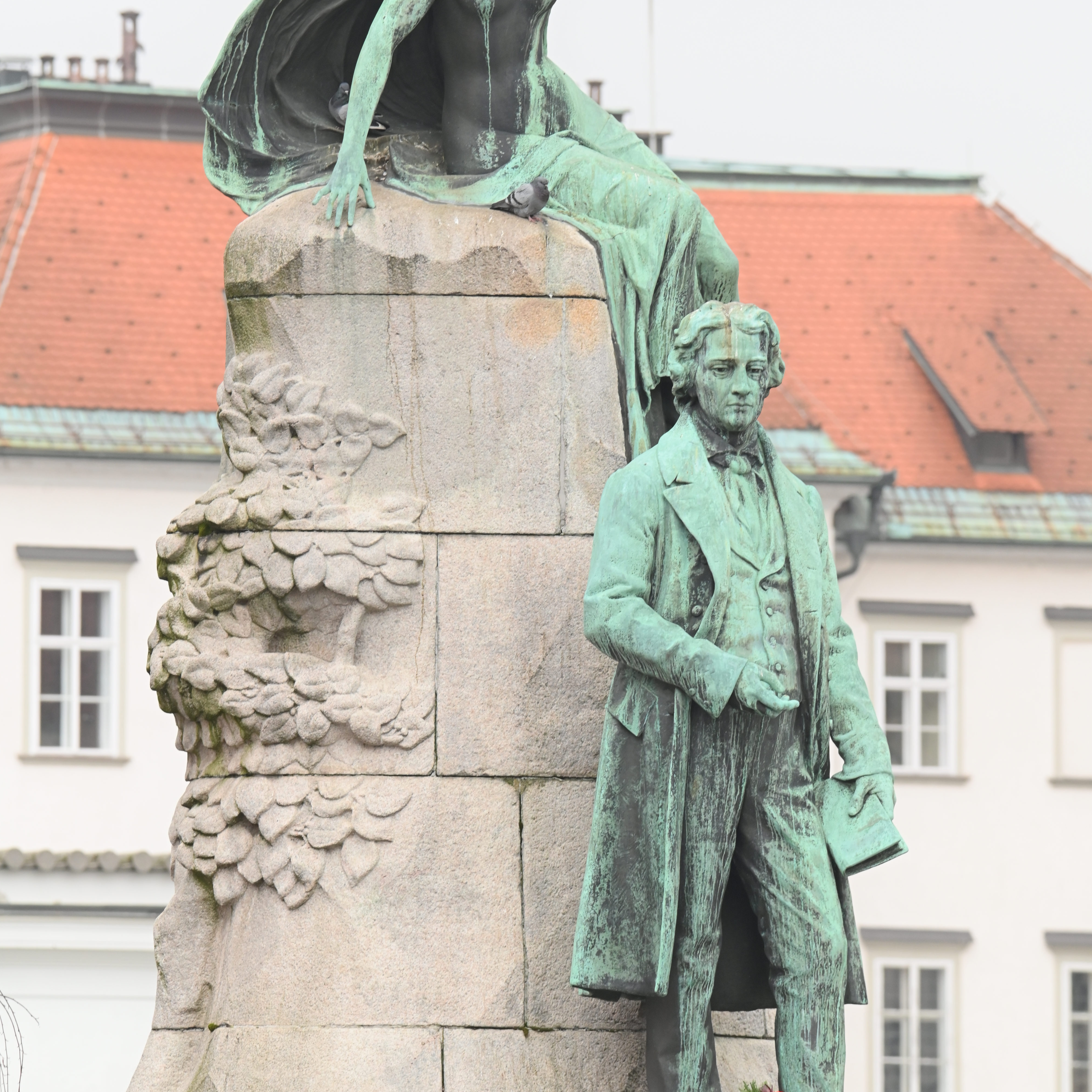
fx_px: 15525
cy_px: 474
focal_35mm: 435
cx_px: 546
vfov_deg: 4.0
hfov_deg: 4.0
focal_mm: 340
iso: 1000
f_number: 8
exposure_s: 1/200
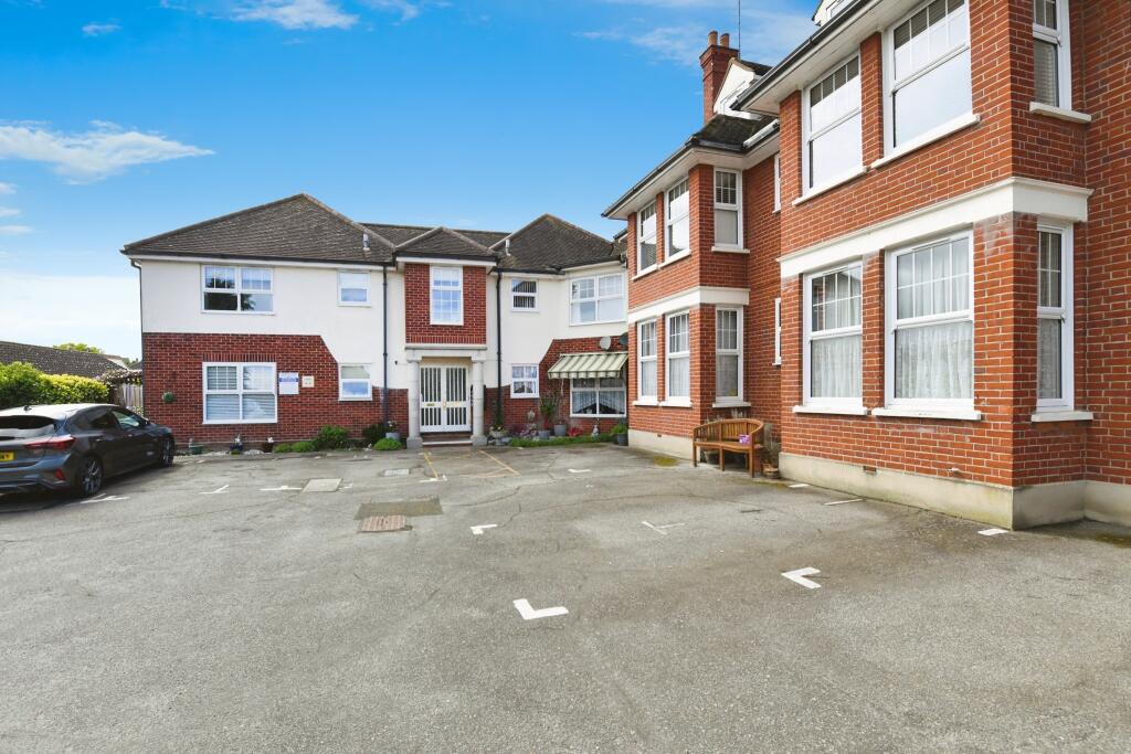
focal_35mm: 14
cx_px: 566
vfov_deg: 81.2
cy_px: 377
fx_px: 440
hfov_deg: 104.2
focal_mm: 14
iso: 1000
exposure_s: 1/2000
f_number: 8
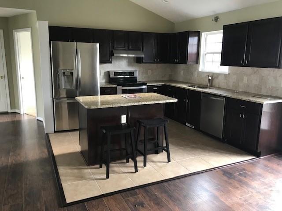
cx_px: 141
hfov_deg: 63.4
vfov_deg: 49.7
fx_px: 228
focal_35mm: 28
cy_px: 106
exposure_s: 1/15
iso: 40
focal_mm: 3.99
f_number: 1.8
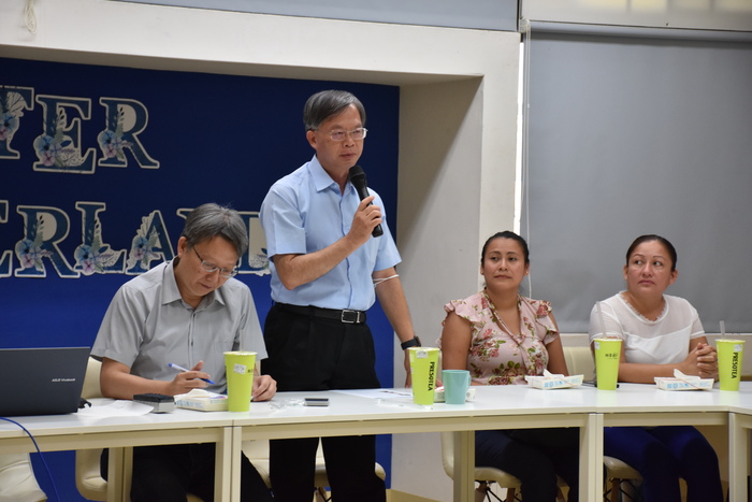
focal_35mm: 105
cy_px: 251
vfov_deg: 13.0
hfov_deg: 19.5
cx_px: 376
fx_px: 2194
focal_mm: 70
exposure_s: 1/100
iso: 800
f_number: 5
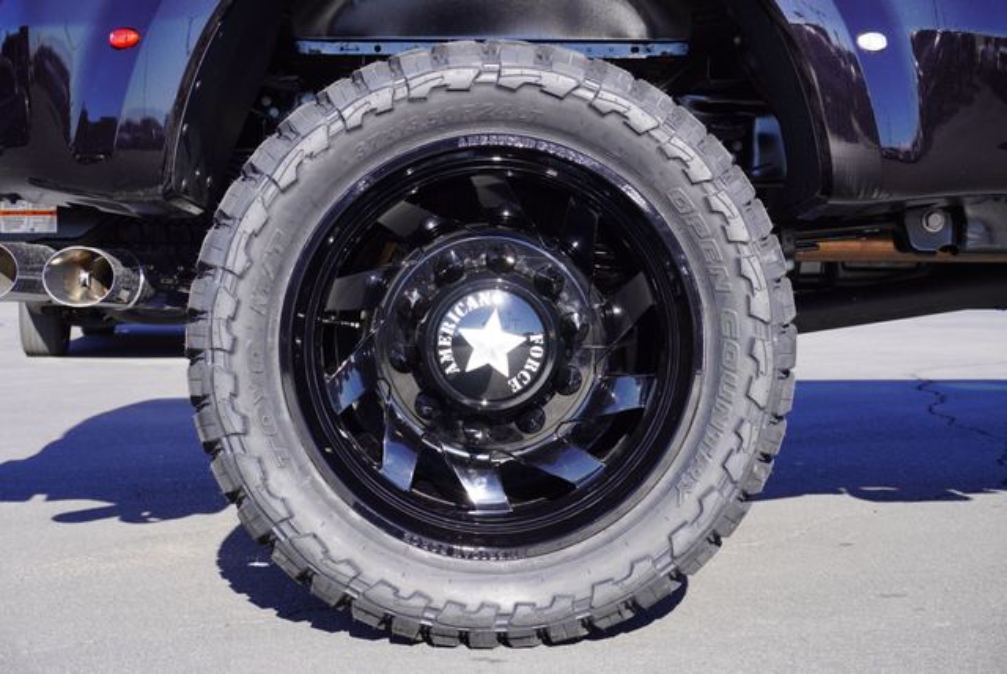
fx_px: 1638
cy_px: 337
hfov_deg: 34.2
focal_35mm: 58
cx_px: 504
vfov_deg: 23.2
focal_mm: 39
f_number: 8
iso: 100
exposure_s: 1/100
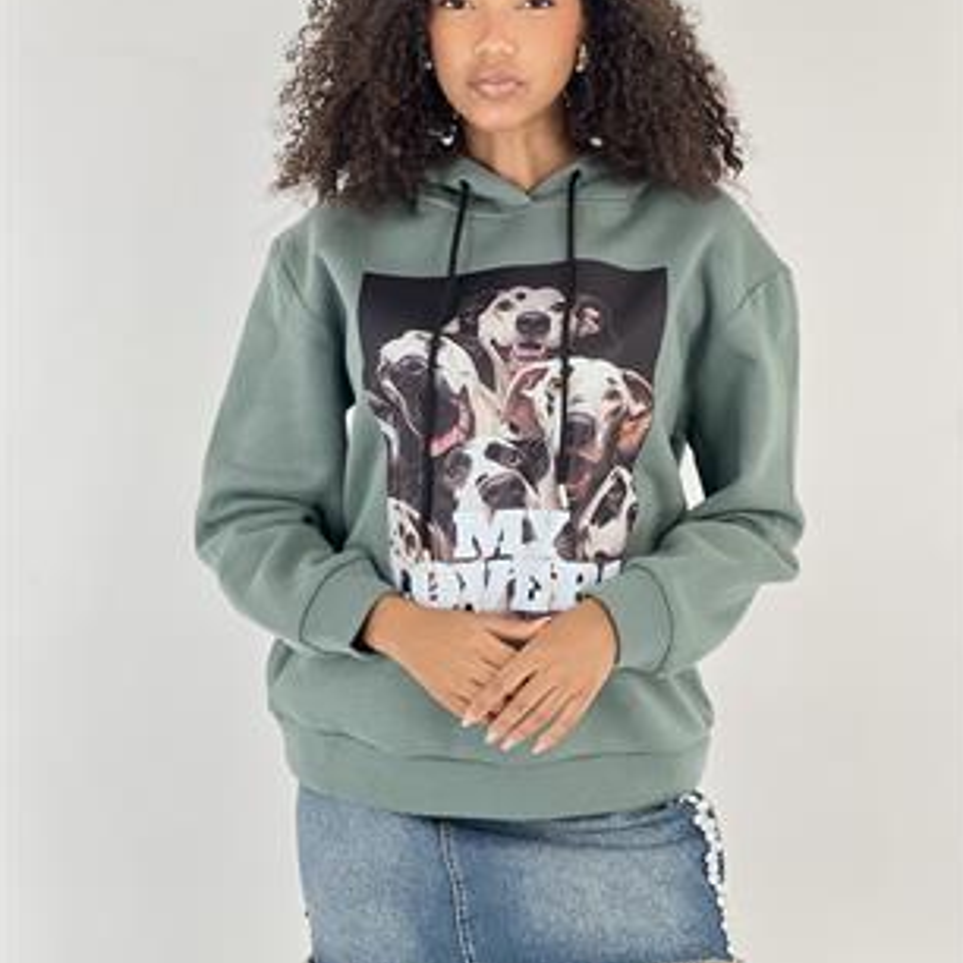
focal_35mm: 92
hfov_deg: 18.9
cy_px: 354
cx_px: 485
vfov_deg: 18.8
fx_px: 2896
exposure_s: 1/100
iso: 64
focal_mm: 9
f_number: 2.8
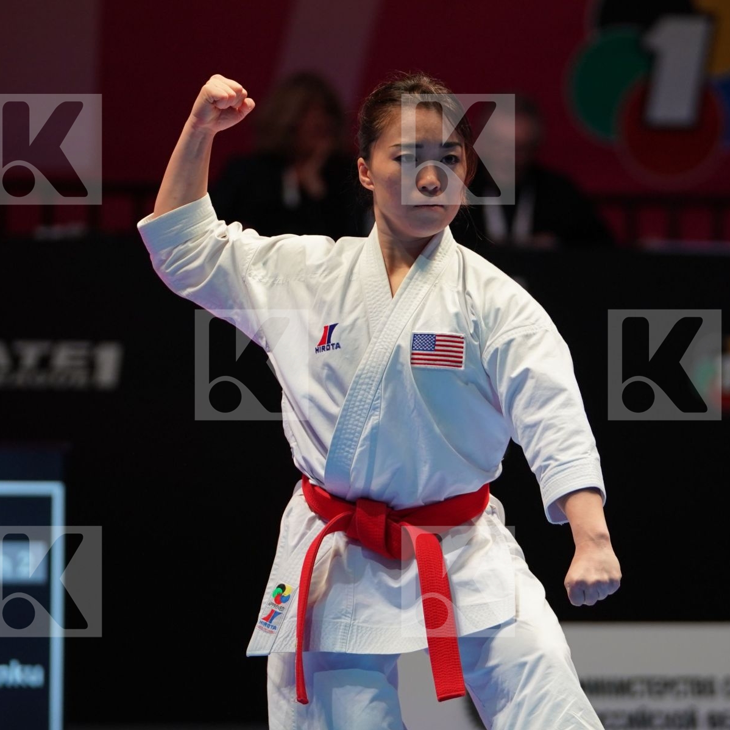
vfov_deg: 5.8
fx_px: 7253
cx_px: 458
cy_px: 365
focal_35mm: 304
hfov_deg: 5.8
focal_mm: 159
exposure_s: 1/500
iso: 800
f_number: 2.8
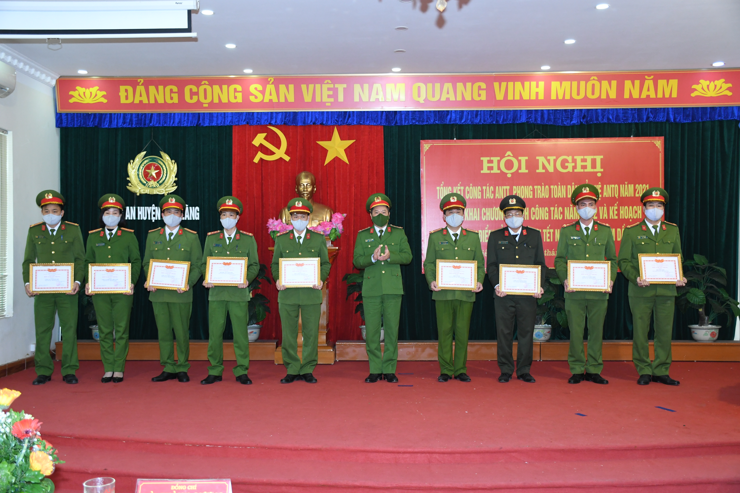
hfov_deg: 53.1
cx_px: 370
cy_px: 246
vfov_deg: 36.9
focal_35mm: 36
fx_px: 740
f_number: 3.8
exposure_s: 1/200
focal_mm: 24
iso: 1600
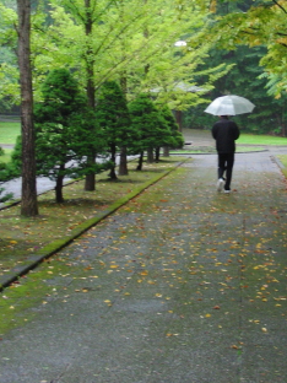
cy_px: 82
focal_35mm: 85
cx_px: 213
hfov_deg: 17.3
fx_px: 940
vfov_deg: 22.7
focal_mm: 8.8
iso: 200
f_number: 3.5
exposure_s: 1/24
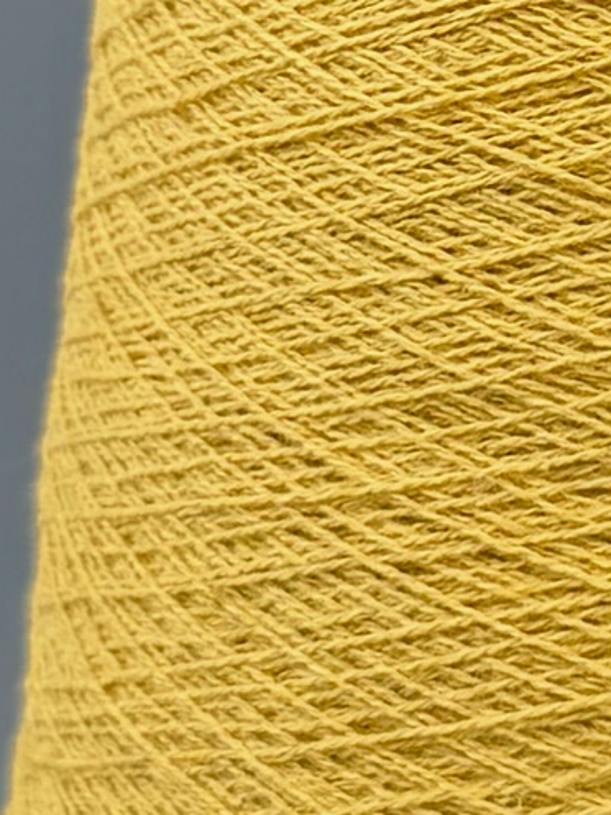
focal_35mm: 99
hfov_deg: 13.5
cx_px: 1066
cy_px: 61
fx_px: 2330
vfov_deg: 19.4
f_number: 1.78
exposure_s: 1/878
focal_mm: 6.76
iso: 80
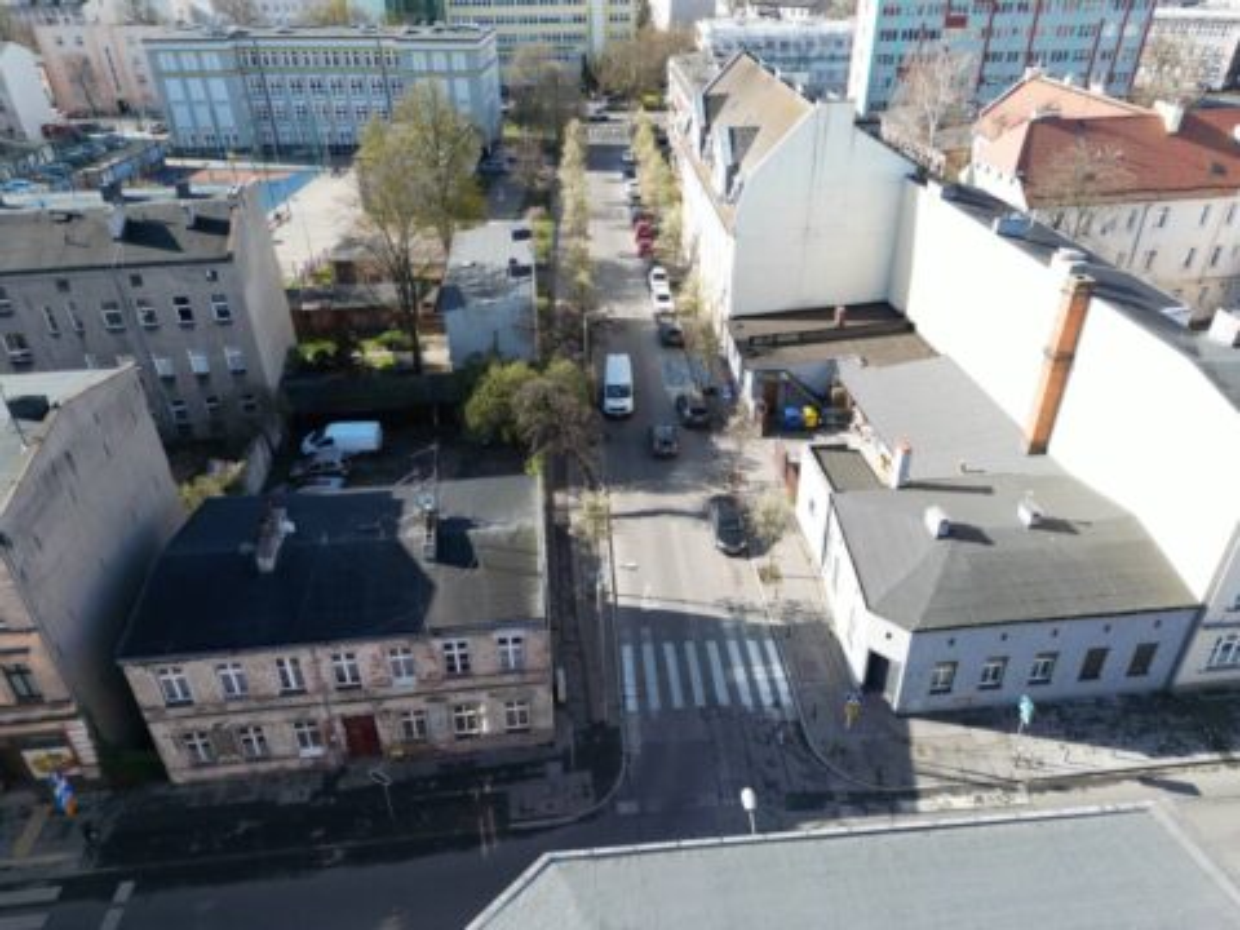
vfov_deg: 56.8
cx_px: 620
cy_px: 465
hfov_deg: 71.6
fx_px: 860
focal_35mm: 24
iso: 200
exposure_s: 1/1000
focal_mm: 6.72
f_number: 1.7
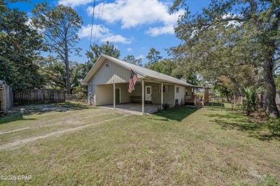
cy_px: 93
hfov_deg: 112.6
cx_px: 140
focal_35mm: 12
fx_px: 93
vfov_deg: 90.0
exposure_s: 1/640
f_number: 5.6
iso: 100
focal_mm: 12
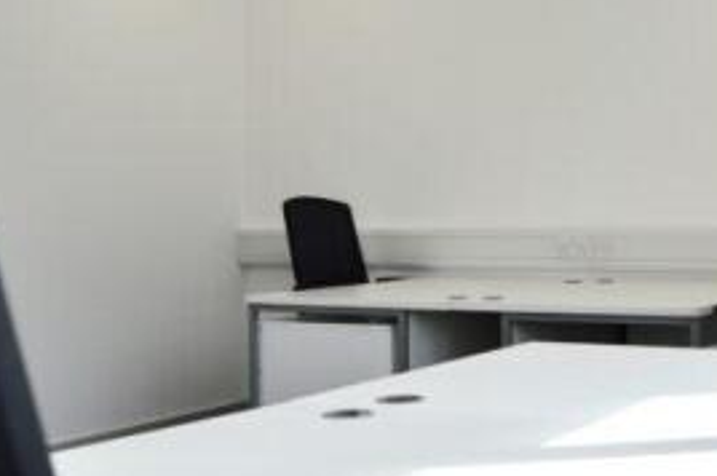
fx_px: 955
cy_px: 189
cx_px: 578
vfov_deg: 27.9
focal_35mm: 48
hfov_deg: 39.5
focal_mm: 18
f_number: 5
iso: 200
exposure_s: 1/320
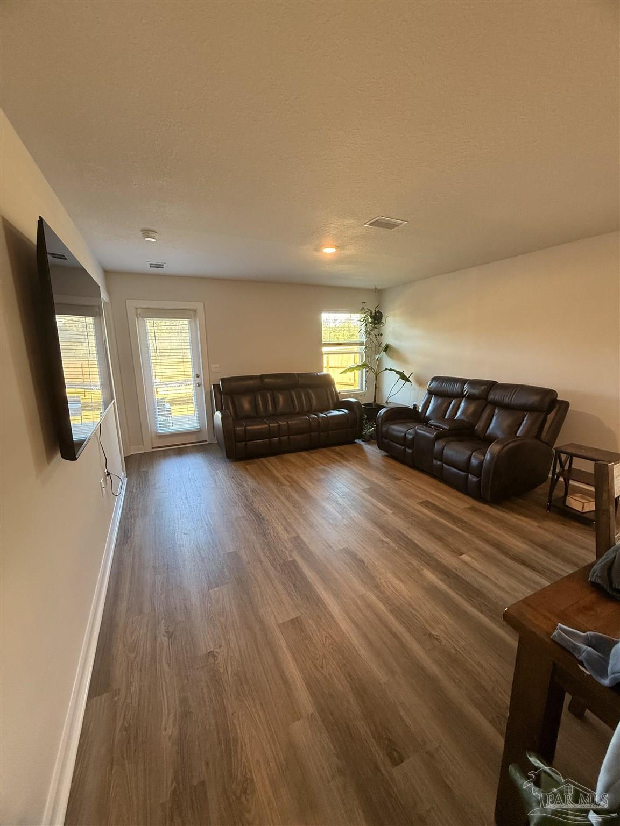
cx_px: 310
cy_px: 413
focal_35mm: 14
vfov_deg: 102.1
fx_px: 334
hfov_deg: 85.7
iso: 500
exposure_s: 1/120
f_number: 2.2
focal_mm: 2.22
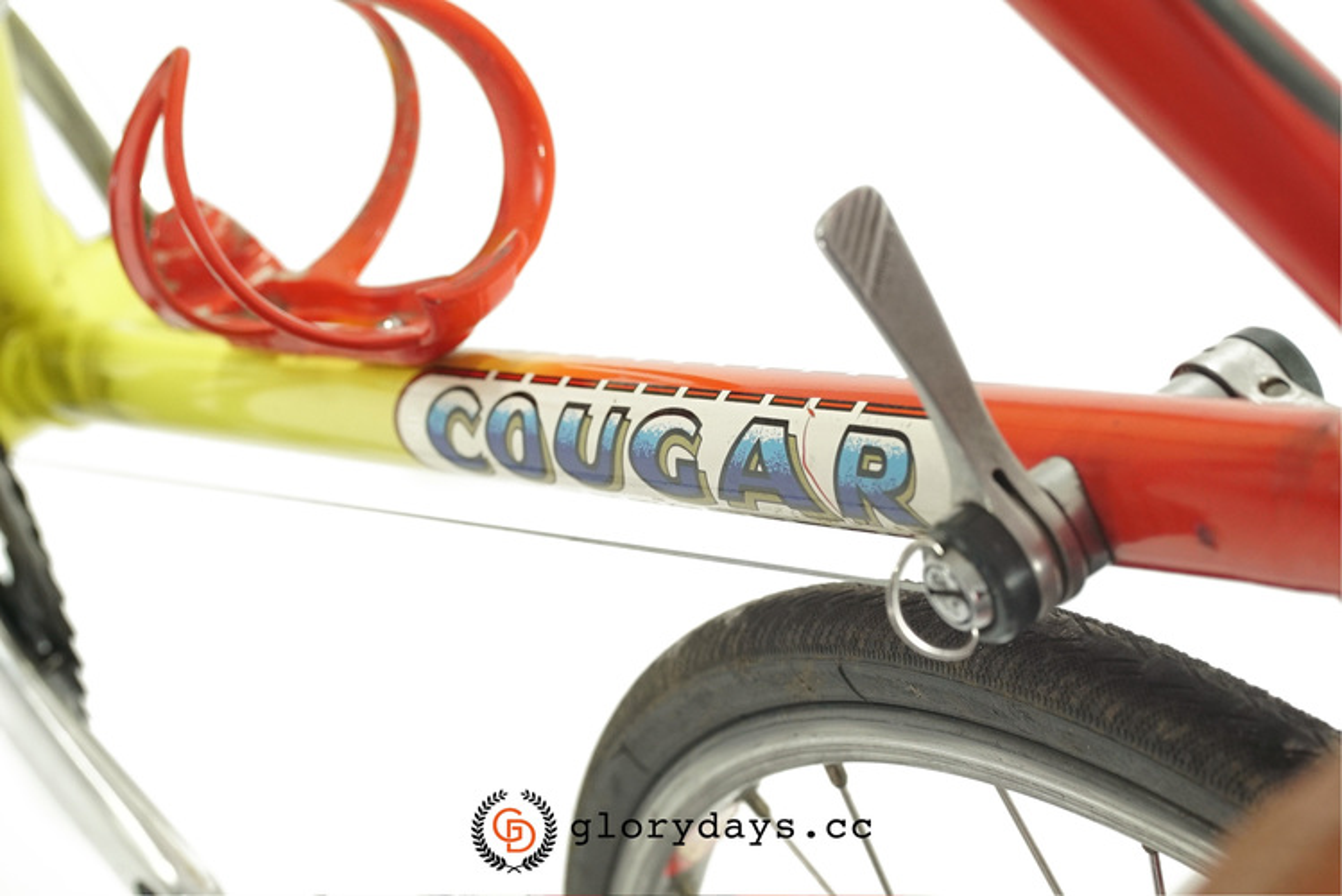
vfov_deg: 15.2
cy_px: 448
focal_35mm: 90
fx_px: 3356
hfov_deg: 22.6
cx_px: 671
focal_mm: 60
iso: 1250
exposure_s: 1/250
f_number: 7.1
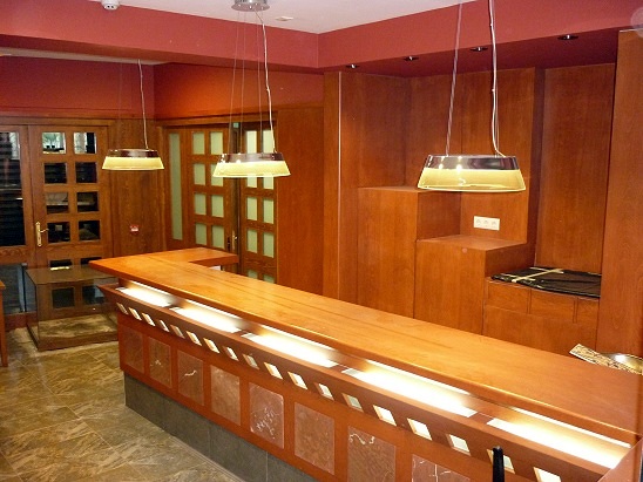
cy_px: 241
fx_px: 613
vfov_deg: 42.9
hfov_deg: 55.4
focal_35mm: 33
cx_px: 322
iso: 500
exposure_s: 1/30
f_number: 2.8
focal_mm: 5.5
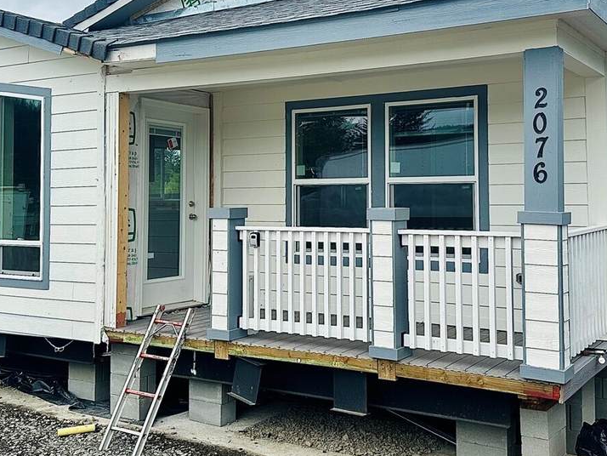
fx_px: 754
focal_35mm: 43
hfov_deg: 43.8
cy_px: 160
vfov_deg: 33.4
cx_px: 328
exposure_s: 1/7042
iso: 80
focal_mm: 6.86
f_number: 1.78
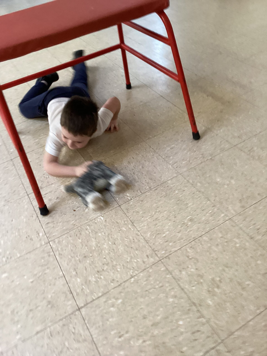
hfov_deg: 45.4
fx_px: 319
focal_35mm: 31
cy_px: 178
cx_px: 134
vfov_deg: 58.4
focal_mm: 3.3
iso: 200
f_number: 2.4
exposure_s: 1/50
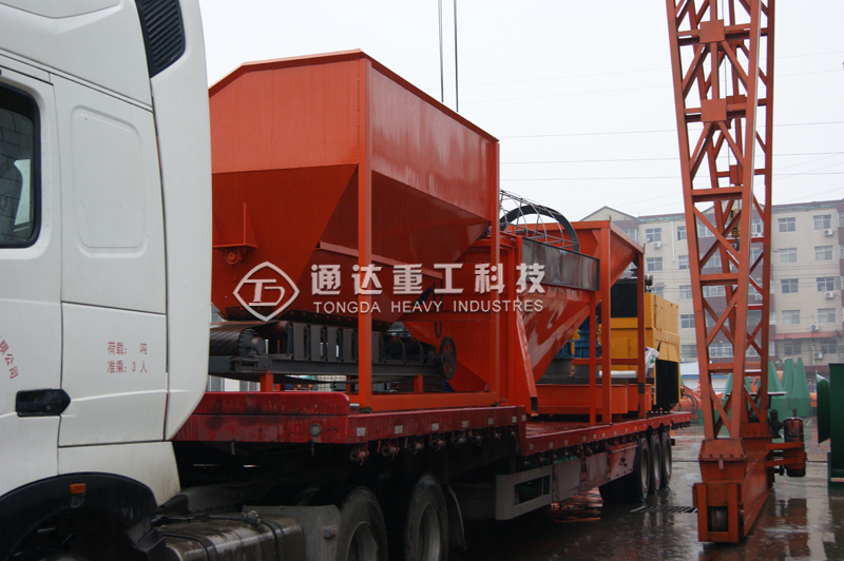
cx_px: 422
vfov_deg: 29.8
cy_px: 280
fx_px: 1054
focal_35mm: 45
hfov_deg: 43.6
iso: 250
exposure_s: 1/60
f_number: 4.5
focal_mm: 30
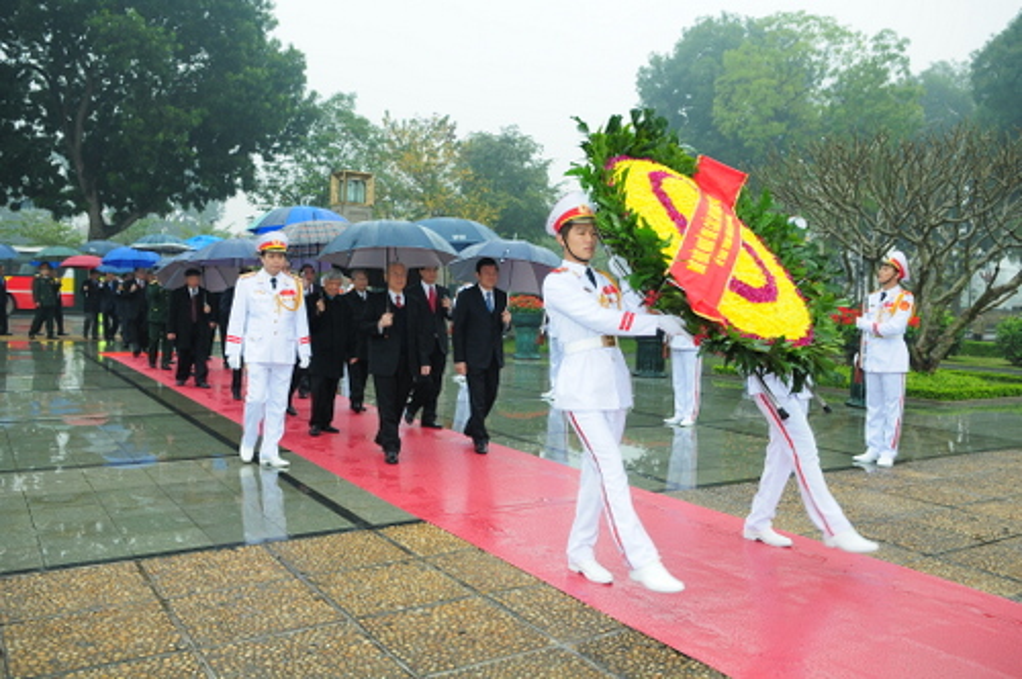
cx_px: 511
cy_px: 340
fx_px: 851
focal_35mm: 30
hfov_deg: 62.0
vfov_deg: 43.5
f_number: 4.5
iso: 500
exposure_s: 1/60
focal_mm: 20
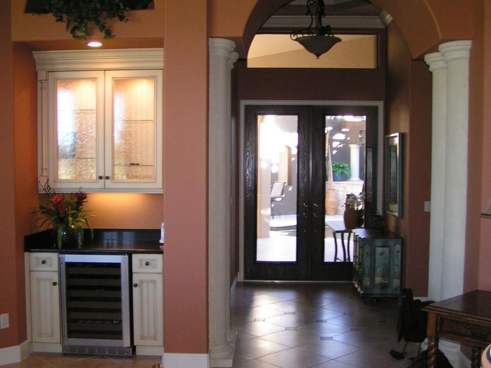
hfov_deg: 45.8
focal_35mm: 41
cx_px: 238
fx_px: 582
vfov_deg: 35.1
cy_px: 194
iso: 160
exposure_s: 1/40
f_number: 2.8
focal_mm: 5.8
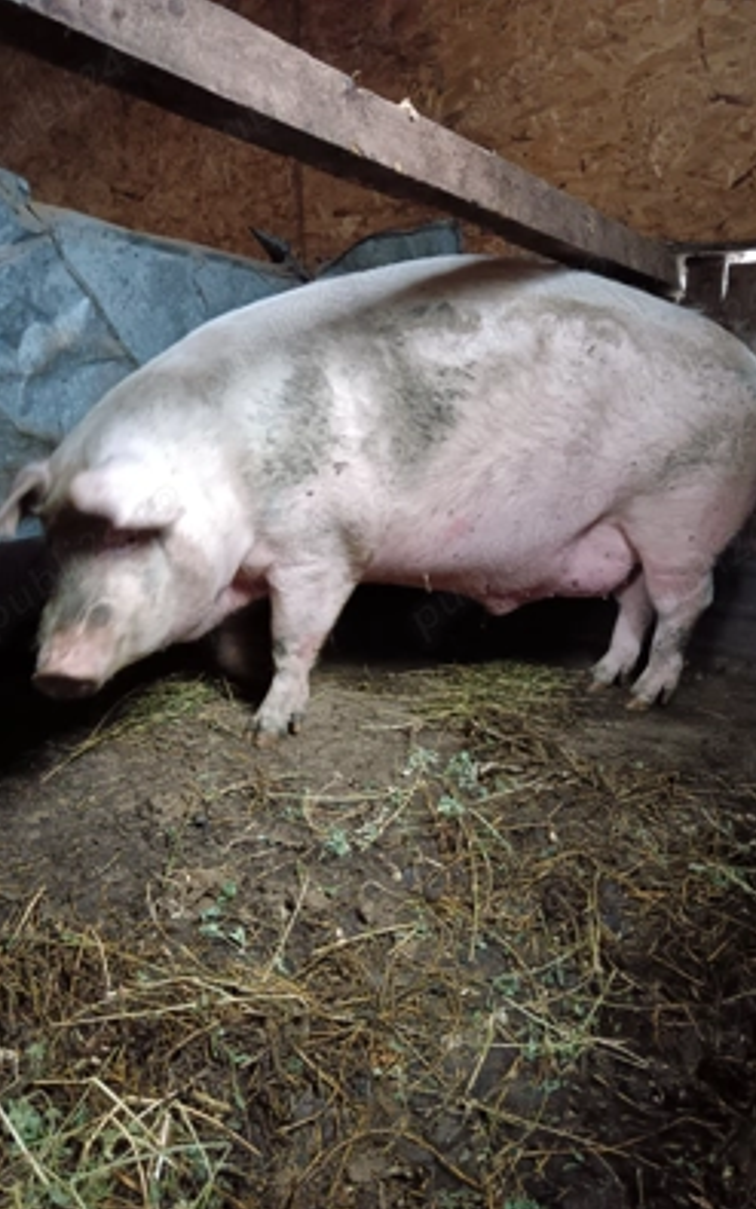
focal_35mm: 29
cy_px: 609
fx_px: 956
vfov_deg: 64.6
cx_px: 401
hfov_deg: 43.1
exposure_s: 1/33.3
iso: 4054
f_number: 1.9
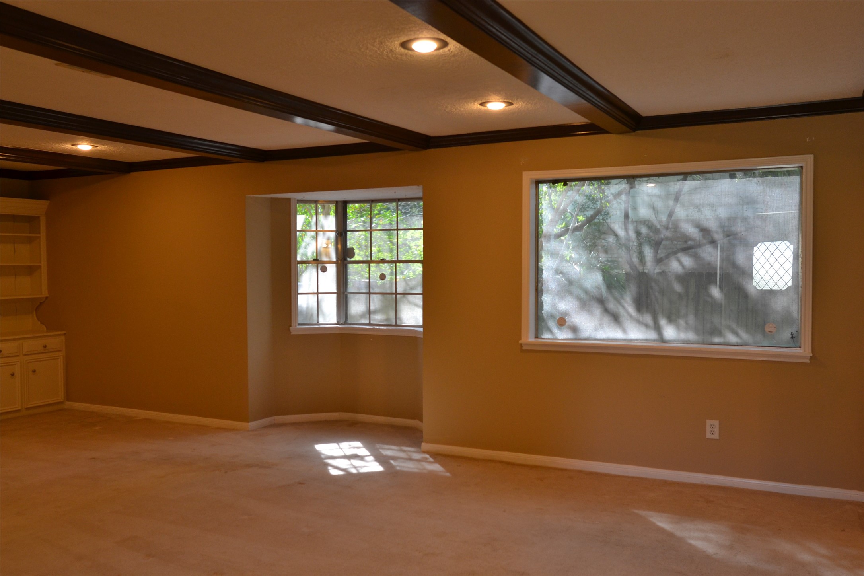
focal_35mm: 30
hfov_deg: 61.9
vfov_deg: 43.6
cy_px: 288
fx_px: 720
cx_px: 432
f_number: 3.5
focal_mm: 20
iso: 400
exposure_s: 1/60
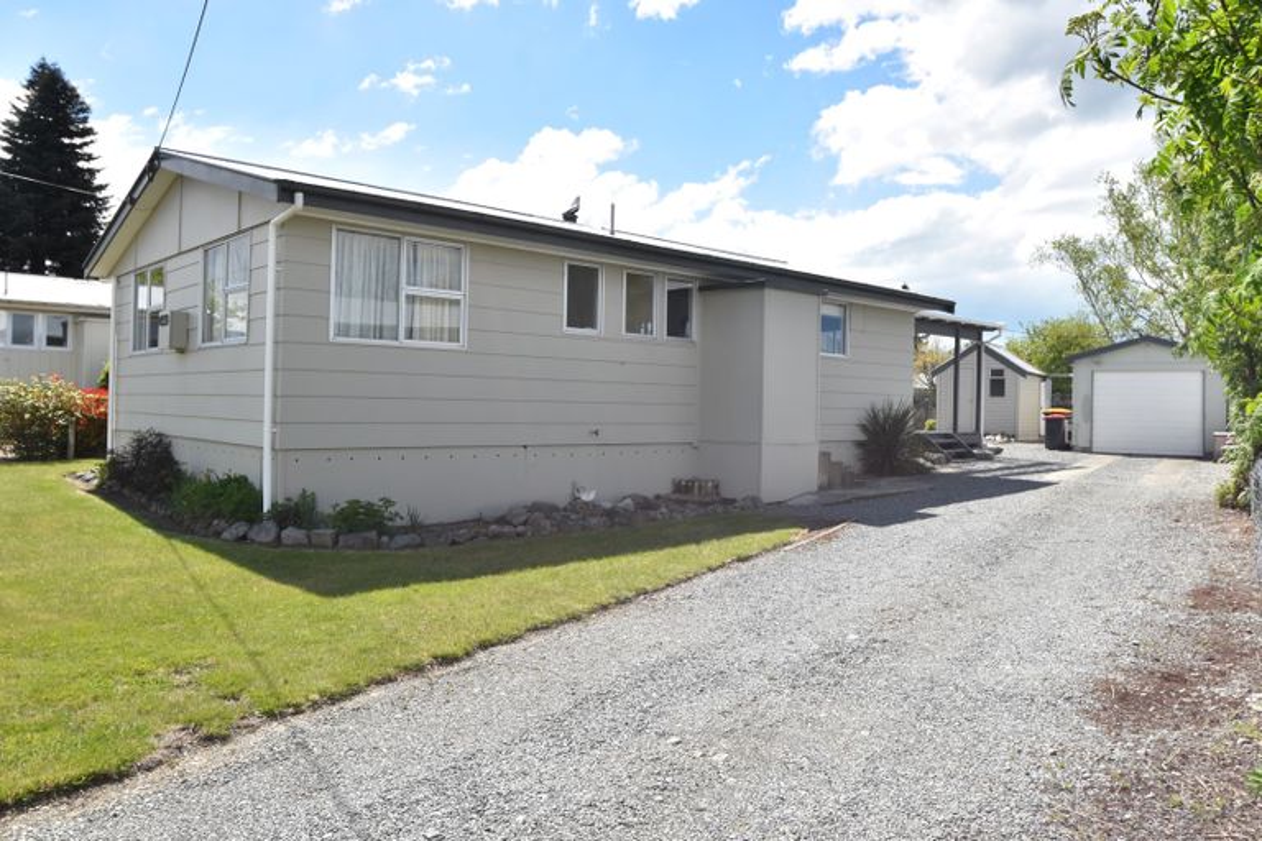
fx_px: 894
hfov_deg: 70.4
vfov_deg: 50.4
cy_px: 420
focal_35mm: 26
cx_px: 631
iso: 200
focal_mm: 17
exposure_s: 1/400
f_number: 10
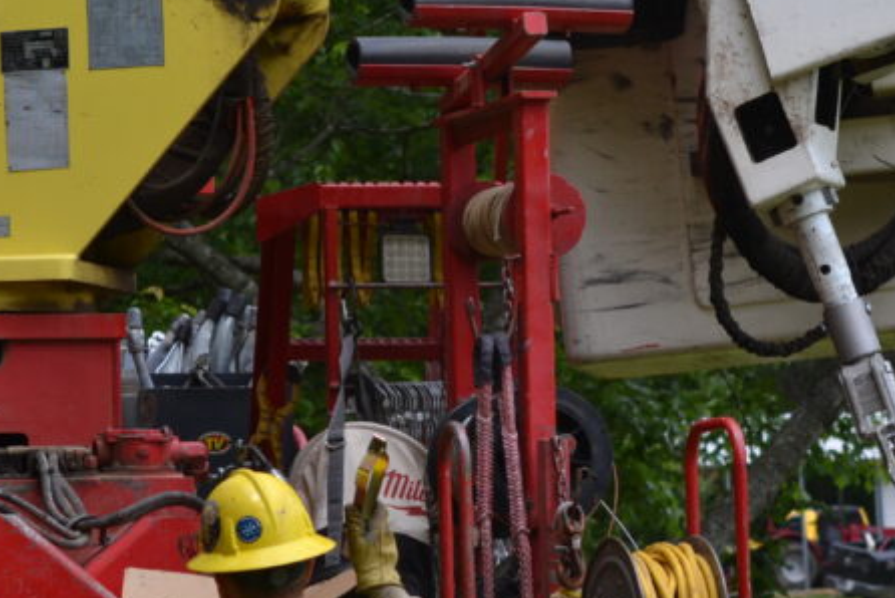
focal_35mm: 241
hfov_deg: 8.5
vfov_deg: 5.7
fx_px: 5995
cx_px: 550
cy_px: 204
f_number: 5.6
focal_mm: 70
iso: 220
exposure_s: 1/500
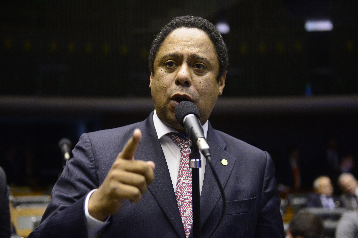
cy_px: 119
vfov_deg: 24.6
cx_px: 179
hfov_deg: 36.2
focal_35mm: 55
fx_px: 547
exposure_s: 1/60
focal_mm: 55
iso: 2500
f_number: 3.2
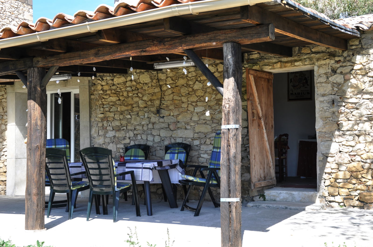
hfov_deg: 41.2
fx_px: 497
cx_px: 186
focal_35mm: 48
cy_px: 124
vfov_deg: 28.0
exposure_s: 1/250
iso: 200
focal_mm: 32
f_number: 8
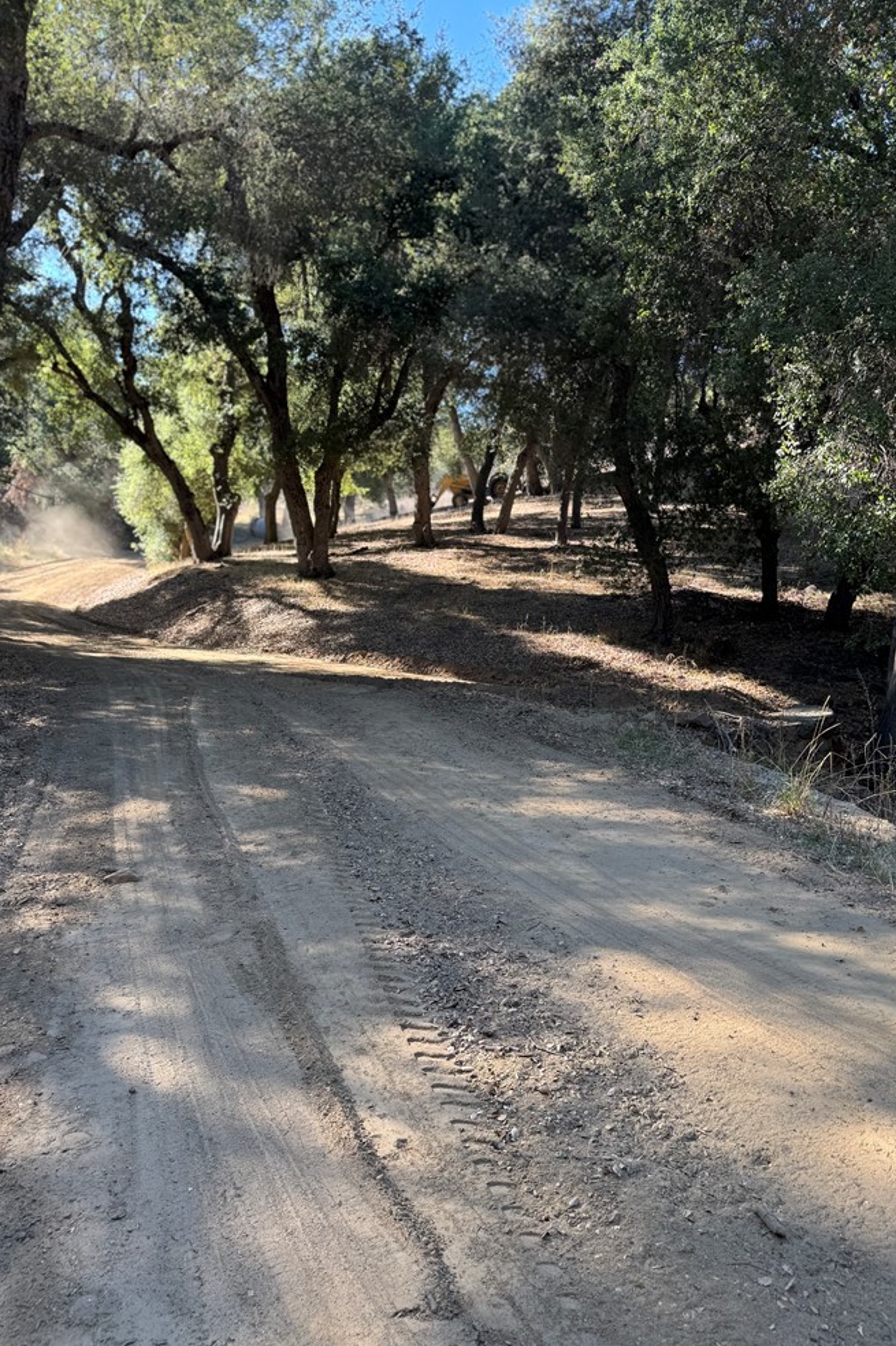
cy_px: 679
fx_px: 971
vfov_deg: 69.4
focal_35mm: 26
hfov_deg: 49.5
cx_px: 462
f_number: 1.78
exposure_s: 1/243
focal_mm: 6.76
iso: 64
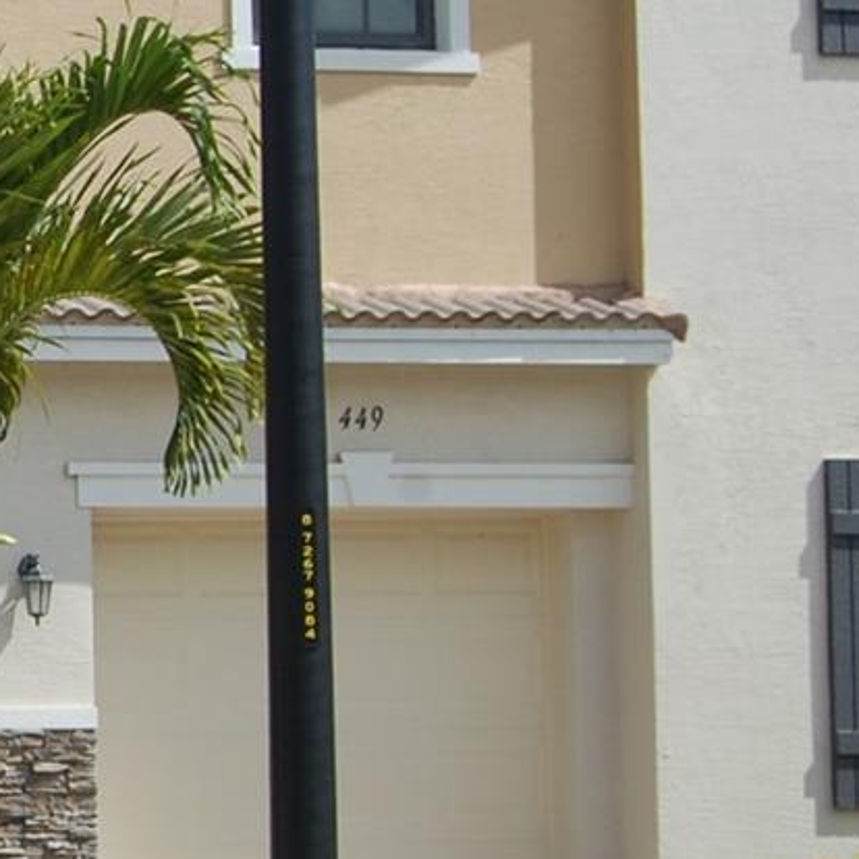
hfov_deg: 13.1
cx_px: -774
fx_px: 3313
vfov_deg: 14.8
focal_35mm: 118
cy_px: 455
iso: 200
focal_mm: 24
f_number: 10
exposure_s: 1/400
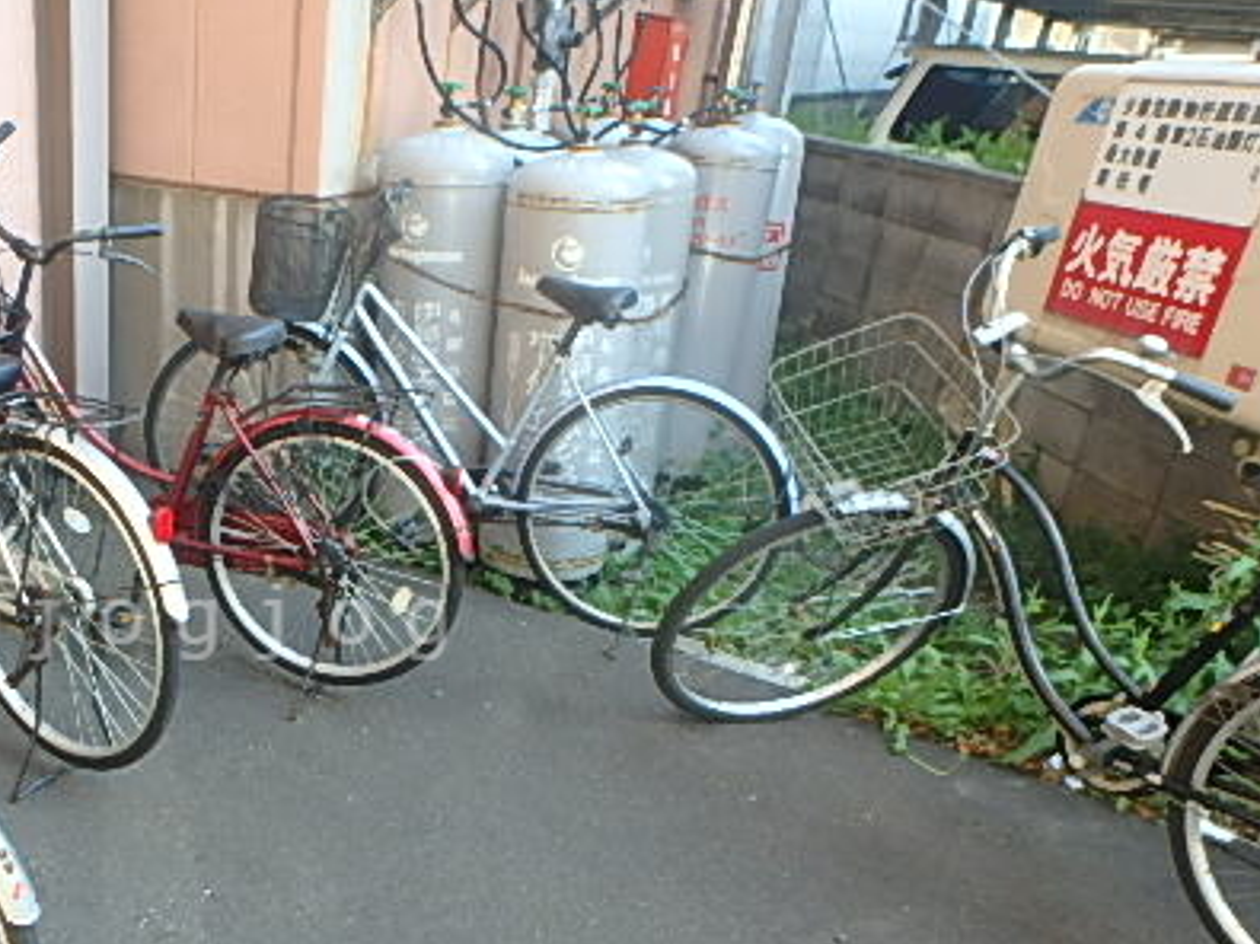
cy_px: 622
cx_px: 246
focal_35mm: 34
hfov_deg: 50.6
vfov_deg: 41.3
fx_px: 1237
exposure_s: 1/80
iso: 125
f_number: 3.5
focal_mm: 3.7
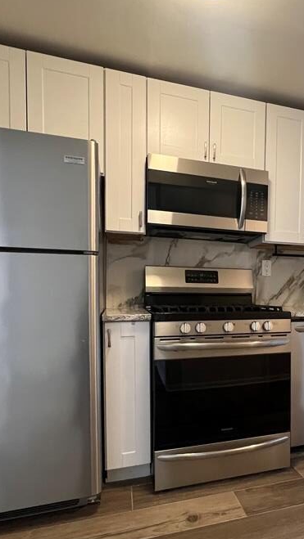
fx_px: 315
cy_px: 309
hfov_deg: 49.3
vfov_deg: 80.7
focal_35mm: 22
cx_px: 231
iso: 400
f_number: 1.8
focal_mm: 1.57
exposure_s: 1/60
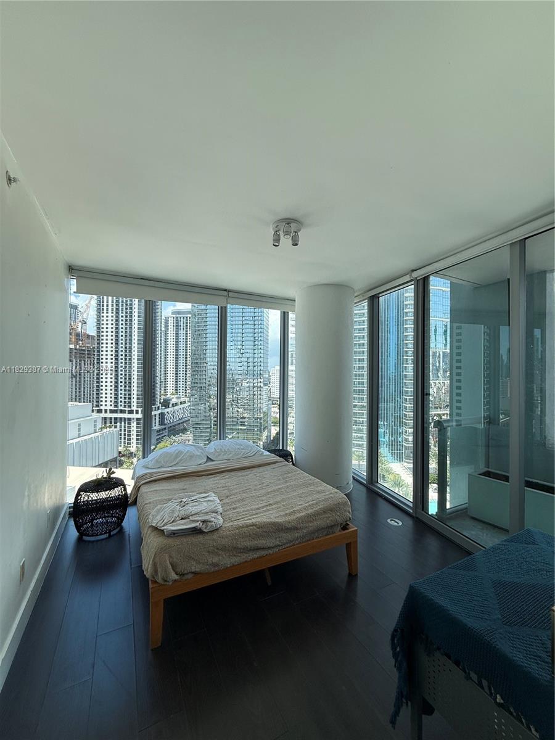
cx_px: 278
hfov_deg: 85.7
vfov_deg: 102.1
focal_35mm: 14
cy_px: 370
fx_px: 299
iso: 64
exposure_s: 1/694
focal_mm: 2.22
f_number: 2.2
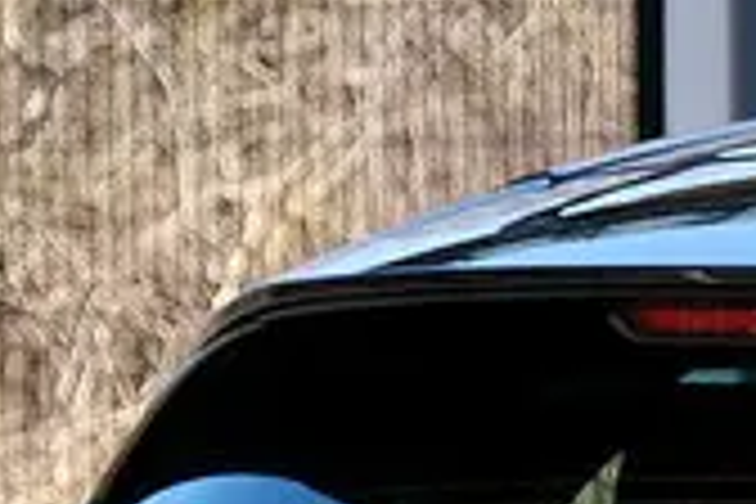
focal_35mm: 534
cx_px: 1748
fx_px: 11213
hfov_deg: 3.8
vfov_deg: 2.5
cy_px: 1424
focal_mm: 52.7
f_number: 5.6
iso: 320
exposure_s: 1/250
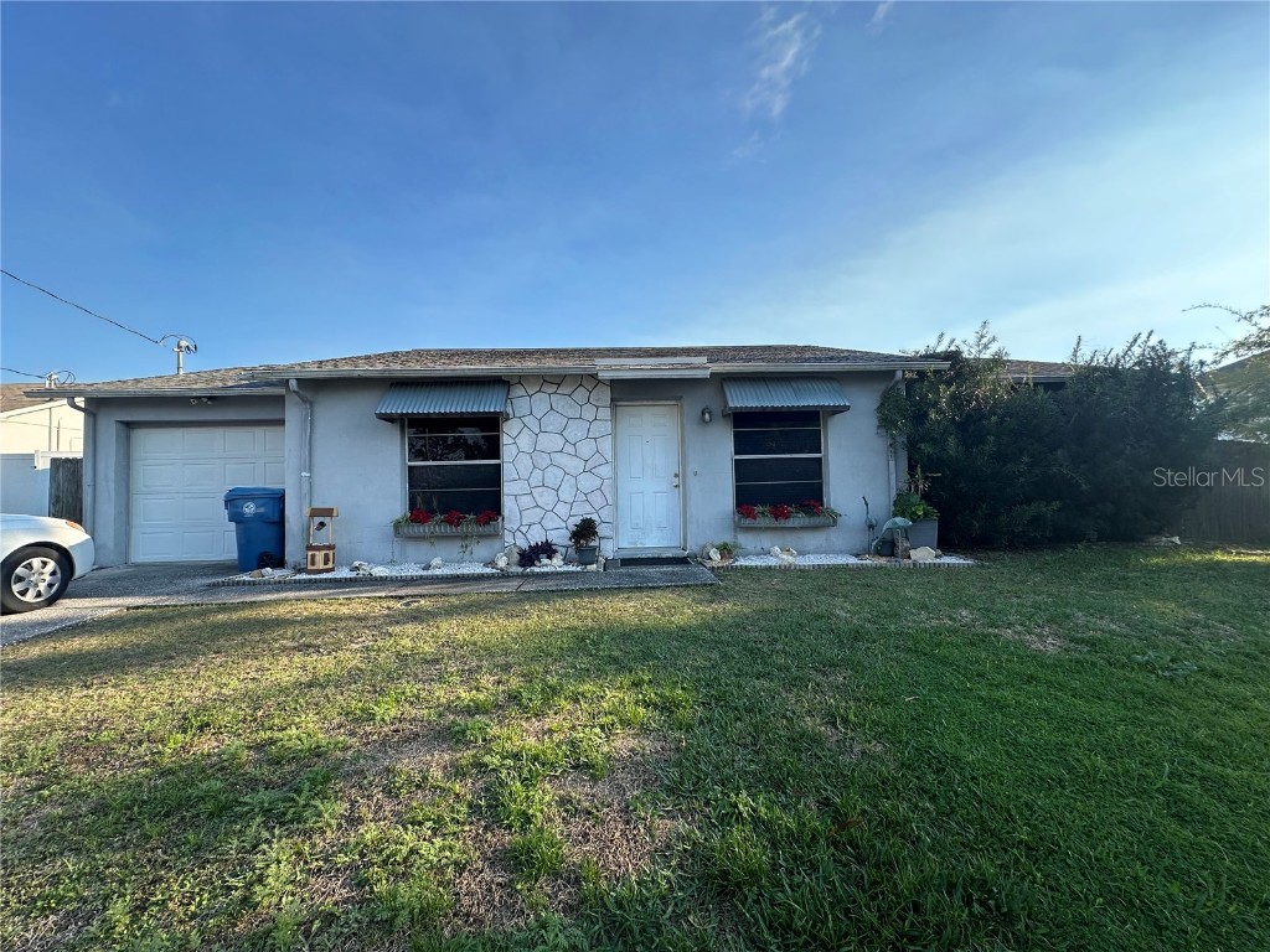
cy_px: 476
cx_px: 635
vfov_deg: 85.7
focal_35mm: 14
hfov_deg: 102.1
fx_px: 514
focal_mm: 2.22
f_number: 2.2
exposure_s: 1/749
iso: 40
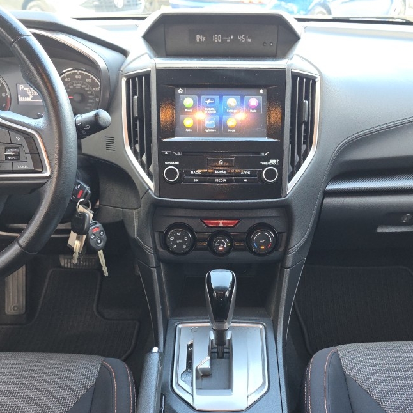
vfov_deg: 48.0
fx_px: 459
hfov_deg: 48.4
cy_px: 258
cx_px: 221
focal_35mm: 34
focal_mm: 6.3
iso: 250
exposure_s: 1/120
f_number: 1.7
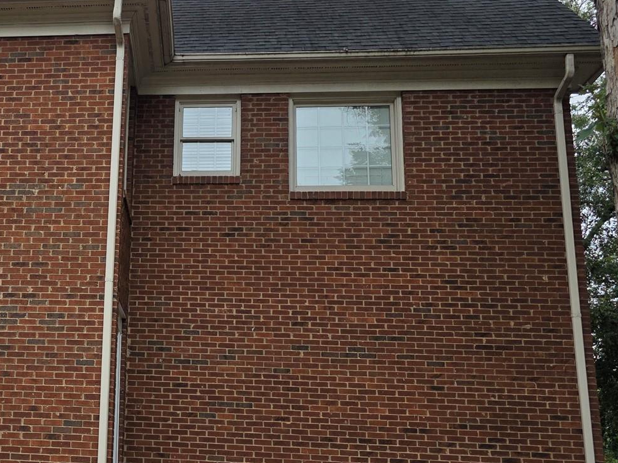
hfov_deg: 37.2
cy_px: 258
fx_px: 857
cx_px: 69
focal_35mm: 48
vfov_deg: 30.2
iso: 80
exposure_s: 1/3677
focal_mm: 6.3
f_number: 1.7
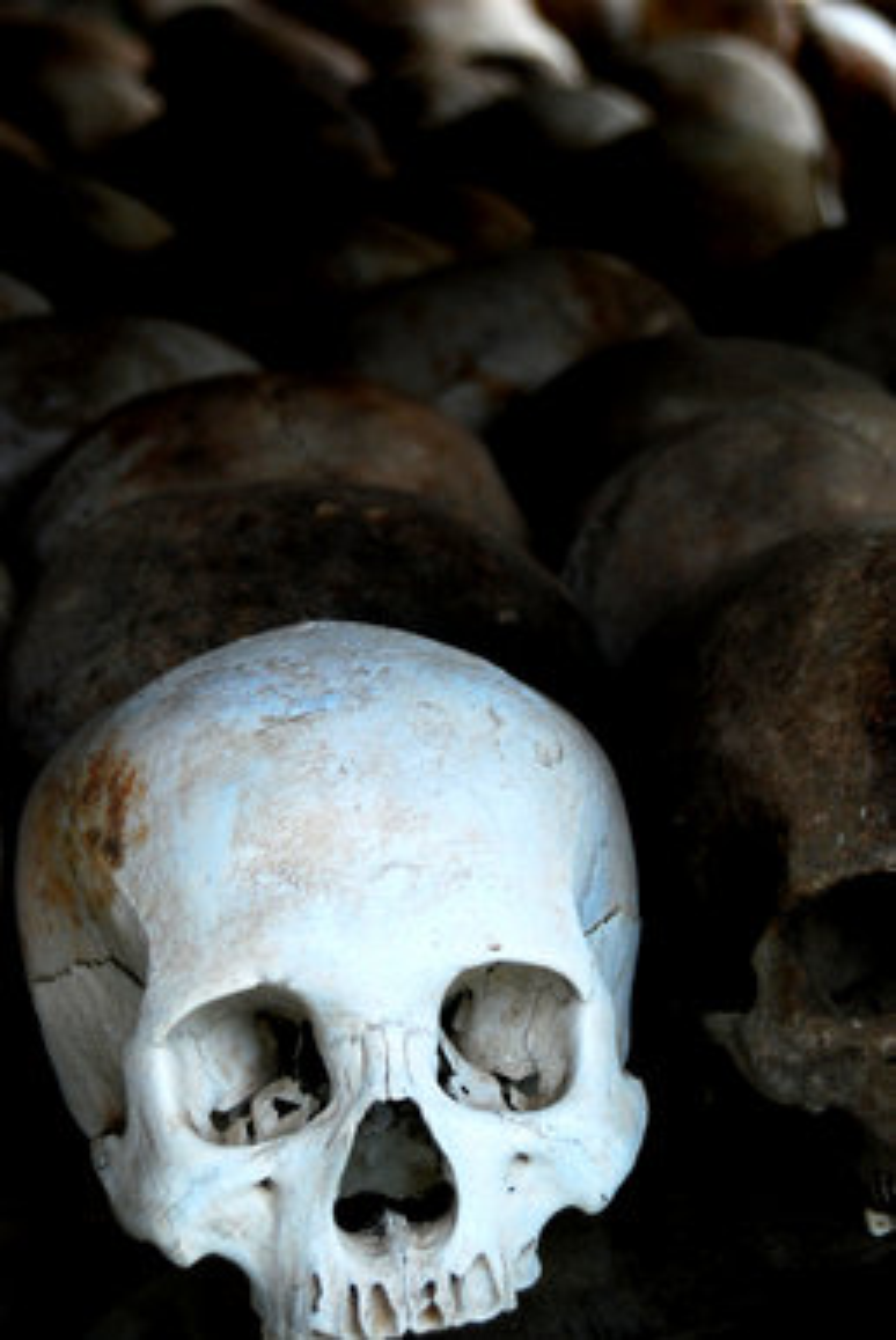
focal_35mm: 102
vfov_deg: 20.0
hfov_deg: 13.4
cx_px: 448
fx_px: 3801
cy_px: 670
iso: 800
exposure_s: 1/400
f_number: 8
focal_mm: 68
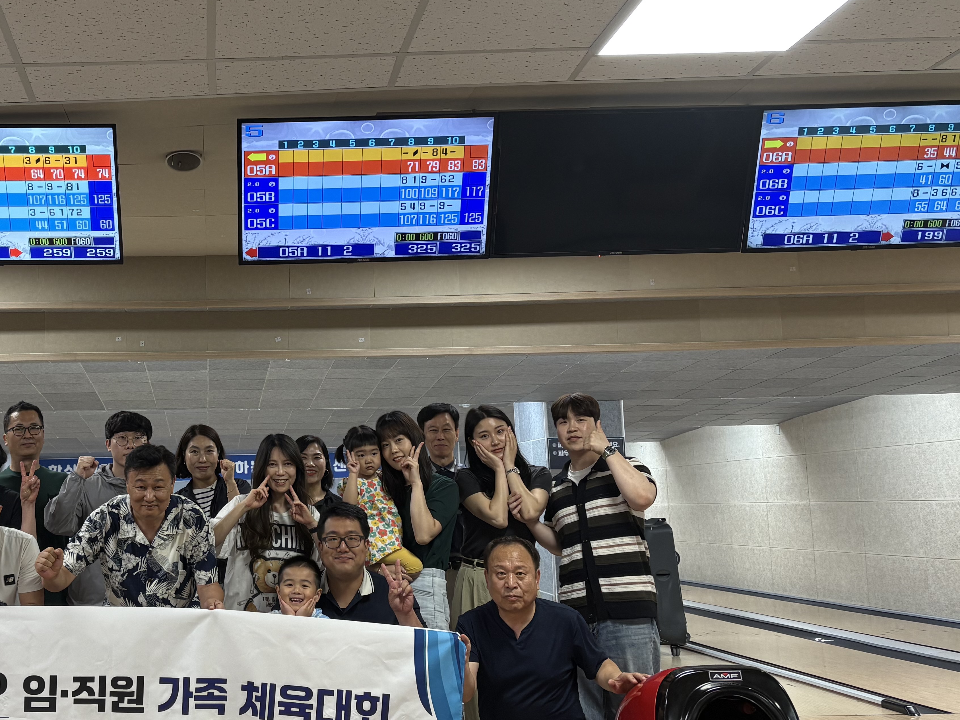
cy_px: 346
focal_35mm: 44
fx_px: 1220
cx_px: 220
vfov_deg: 32.9
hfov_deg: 41.5
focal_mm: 5.96
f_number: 1.6
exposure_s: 1/60
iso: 125
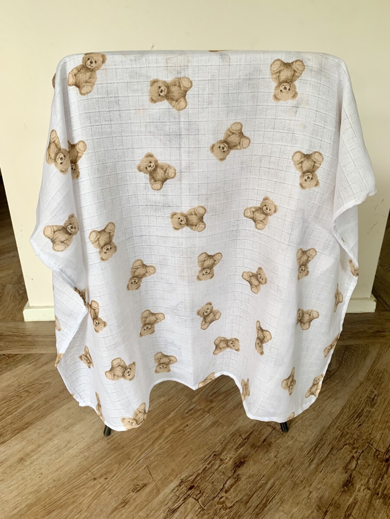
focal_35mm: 26
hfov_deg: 53.1
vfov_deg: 67.3
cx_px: 195
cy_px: 260
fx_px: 391
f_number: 1.8
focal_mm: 4.25
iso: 64
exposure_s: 1/121
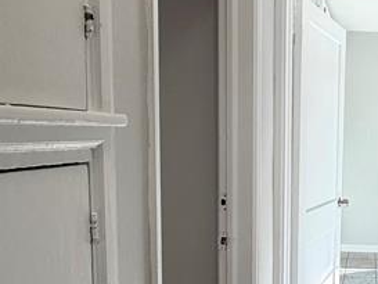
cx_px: 377
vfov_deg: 35.0
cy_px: 179
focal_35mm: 41
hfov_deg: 40.2
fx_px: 448
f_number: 2.2
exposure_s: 1/179
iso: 50
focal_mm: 2.22
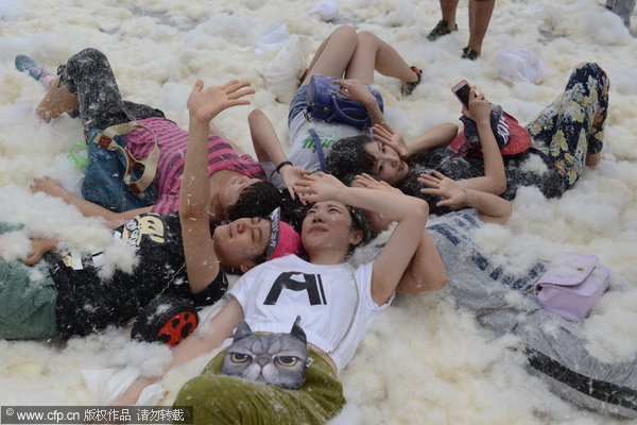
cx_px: 318
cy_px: 212
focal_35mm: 35
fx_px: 619
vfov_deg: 37.9
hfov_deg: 54.4
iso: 200
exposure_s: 1/2000
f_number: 5
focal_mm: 35
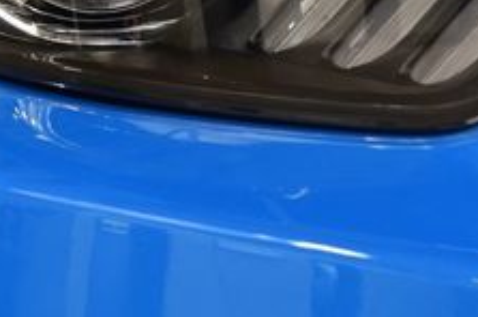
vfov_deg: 4.5
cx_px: 184
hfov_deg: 6.8
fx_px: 4004
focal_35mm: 302
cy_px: -78
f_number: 7.1
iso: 800
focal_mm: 70
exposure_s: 1/30
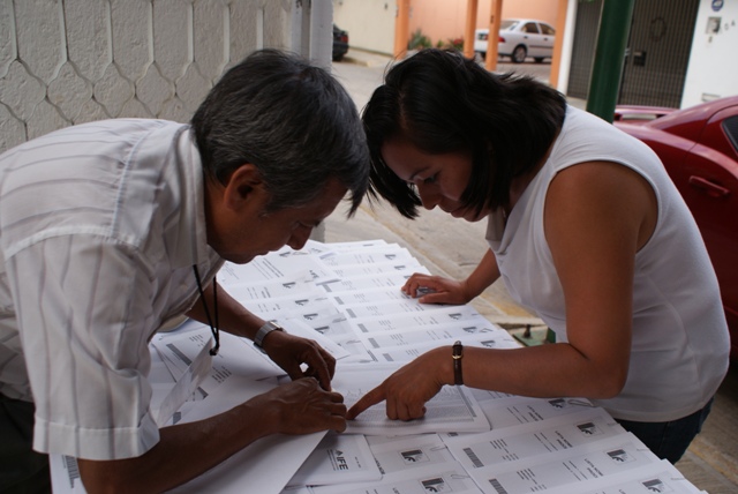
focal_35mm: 33
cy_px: 247
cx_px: 369
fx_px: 677
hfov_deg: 57.2
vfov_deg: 40.0
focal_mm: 22
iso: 100
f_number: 4.5
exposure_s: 1/40
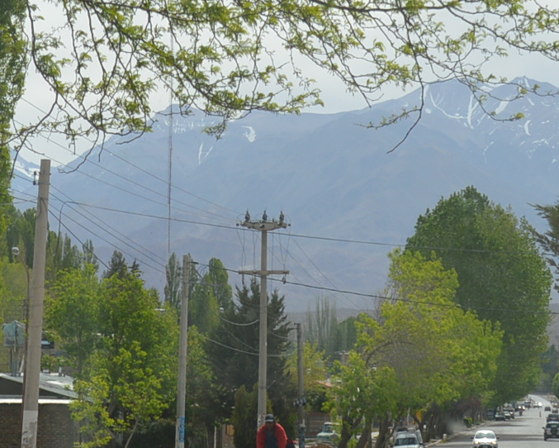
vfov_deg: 10.2
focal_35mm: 150
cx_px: 224
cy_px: -13
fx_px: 2482
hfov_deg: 12.8
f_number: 8
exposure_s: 1/250
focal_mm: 24
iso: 100
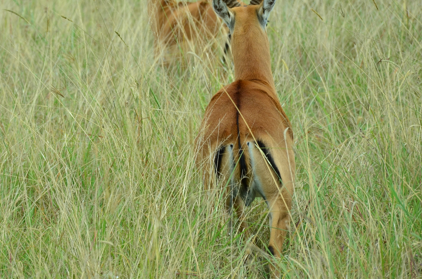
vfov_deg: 3.8
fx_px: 4234
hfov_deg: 5.7
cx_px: 129
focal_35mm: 362
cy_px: 48
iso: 160
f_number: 5.6
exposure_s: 1/640
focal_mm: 140
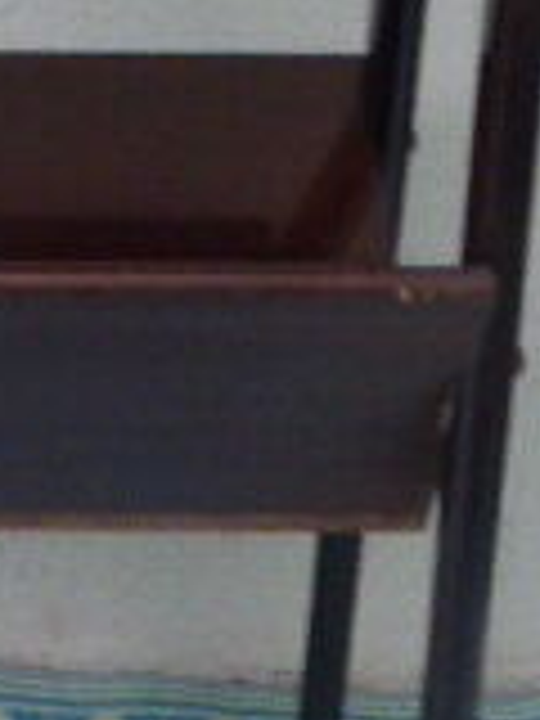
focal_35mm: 160
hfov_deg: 9.0
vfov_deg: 12.2
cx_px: -320
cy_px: 22
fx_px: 3328
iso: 400
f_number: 3.9
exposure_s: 1/50
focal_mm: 6.9
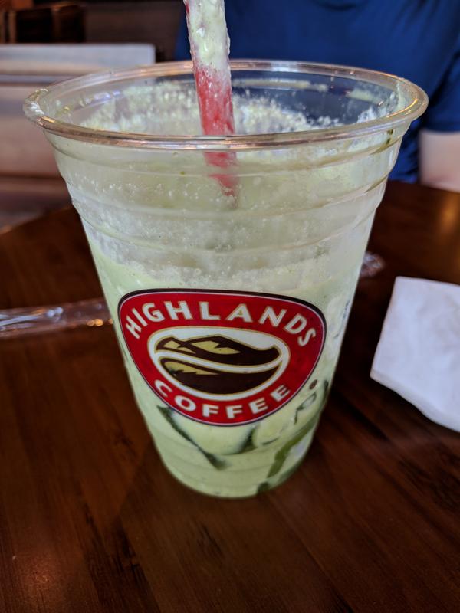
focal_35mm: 26
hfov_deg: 53.1
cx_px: 230
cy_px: 306
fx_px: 461
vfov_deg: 67.3
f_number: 2
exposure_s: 1/125
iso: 134
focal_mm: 4.67
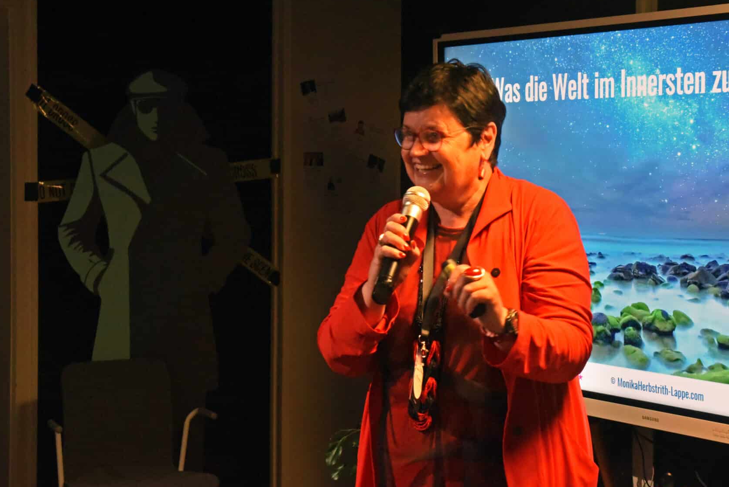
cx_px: 366
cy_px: 209
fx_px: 1539
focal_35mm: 76
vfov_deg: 17.9
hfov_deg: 26.6
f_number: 10
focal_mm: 62
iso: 12800
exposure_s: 1/40
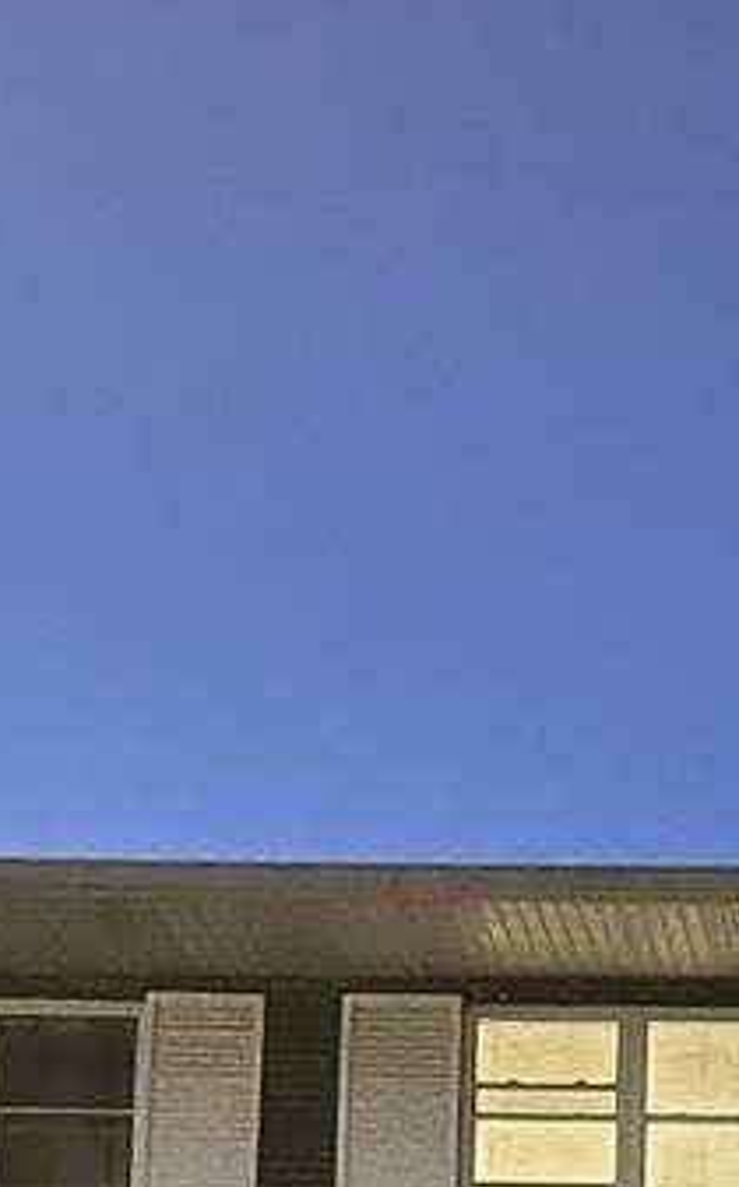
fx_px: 2745
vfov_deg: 20.3
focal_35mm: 85
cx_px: 957
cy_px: 1867
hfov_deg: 14.7
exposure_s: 1/9
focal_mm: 5.1
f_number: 1.6
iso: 800
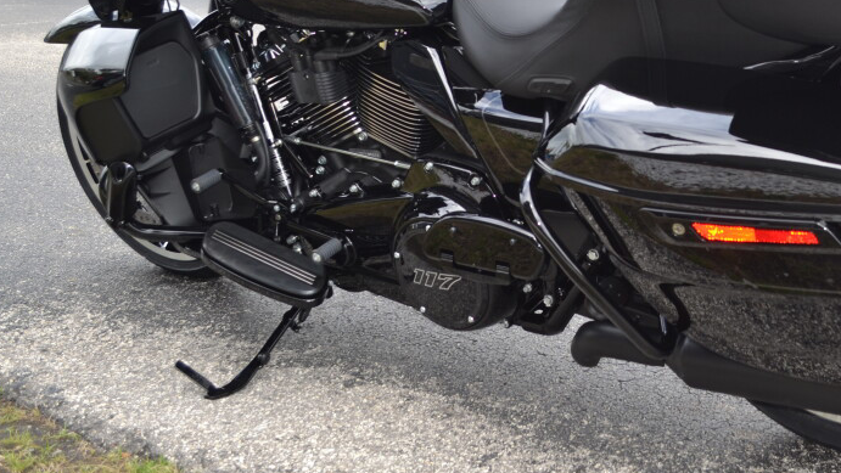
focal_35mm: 60
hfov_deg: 34.0
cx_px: 657
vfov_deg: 19.6
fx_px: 1338
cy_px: 32
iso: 100
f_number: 5
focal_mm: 22
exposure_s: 1/200
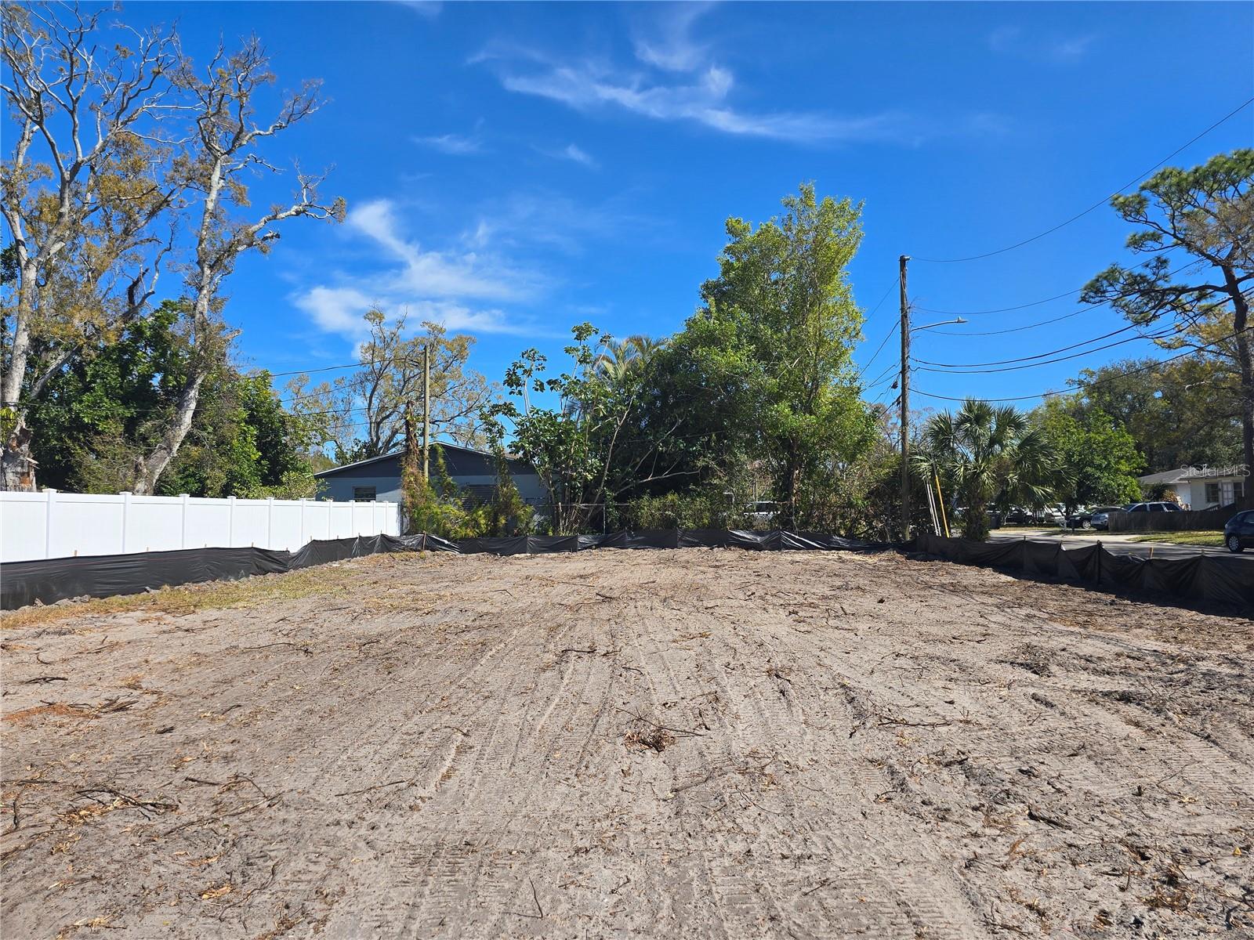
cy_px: 470
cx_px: 627
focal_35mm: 23
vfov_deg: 58.9
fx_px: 833
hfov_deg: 73.9
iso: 12
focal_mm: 6.3
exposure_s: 1/805
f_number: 1.7
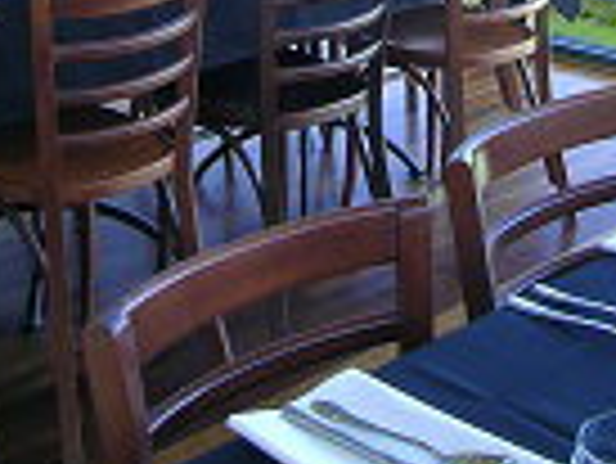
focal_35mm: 80
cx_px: 384
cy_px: -178
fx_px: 1425
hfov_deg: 24.3
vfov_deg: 17.1
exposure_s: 1/1.4
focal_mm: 5.8
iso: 50
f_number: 7.9
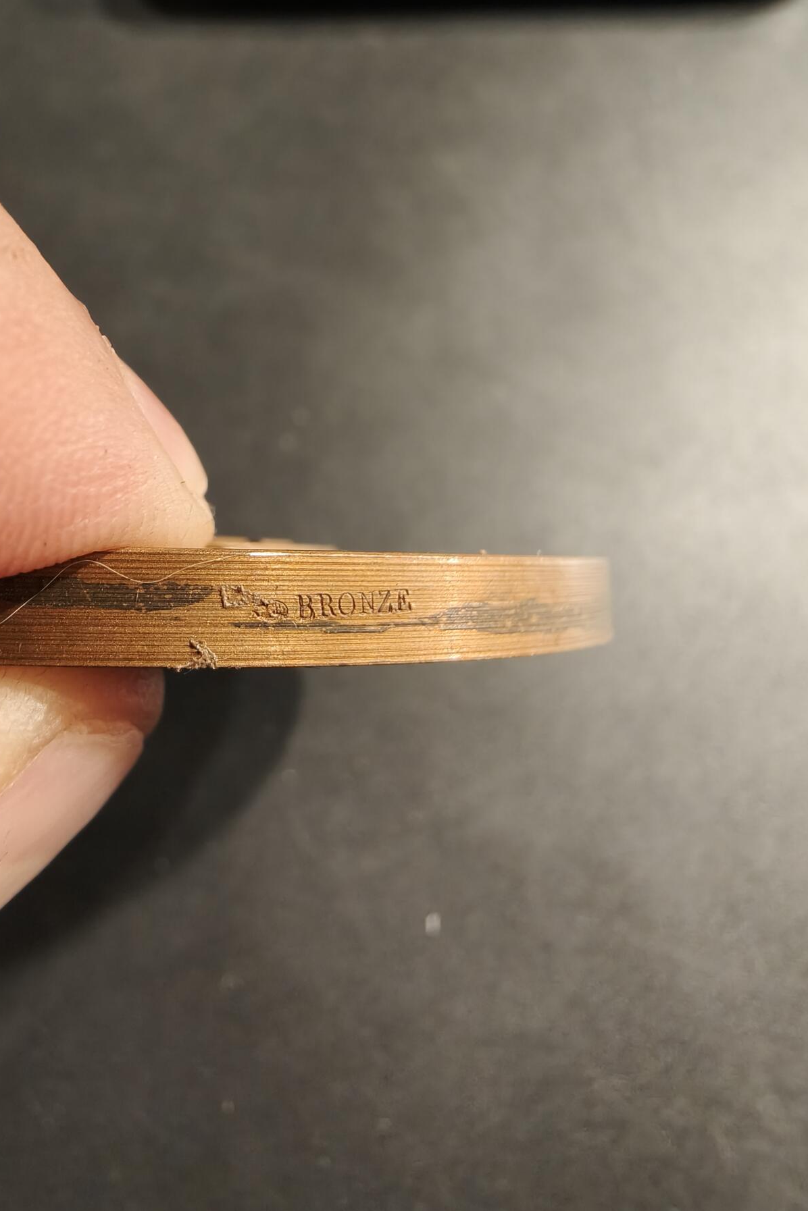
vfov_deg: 73.7
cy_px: 606
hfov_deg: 53.0
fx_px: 808
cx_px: 360
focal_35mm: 24
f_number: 2
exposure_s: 1/84.7
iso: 200
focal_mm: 2.32
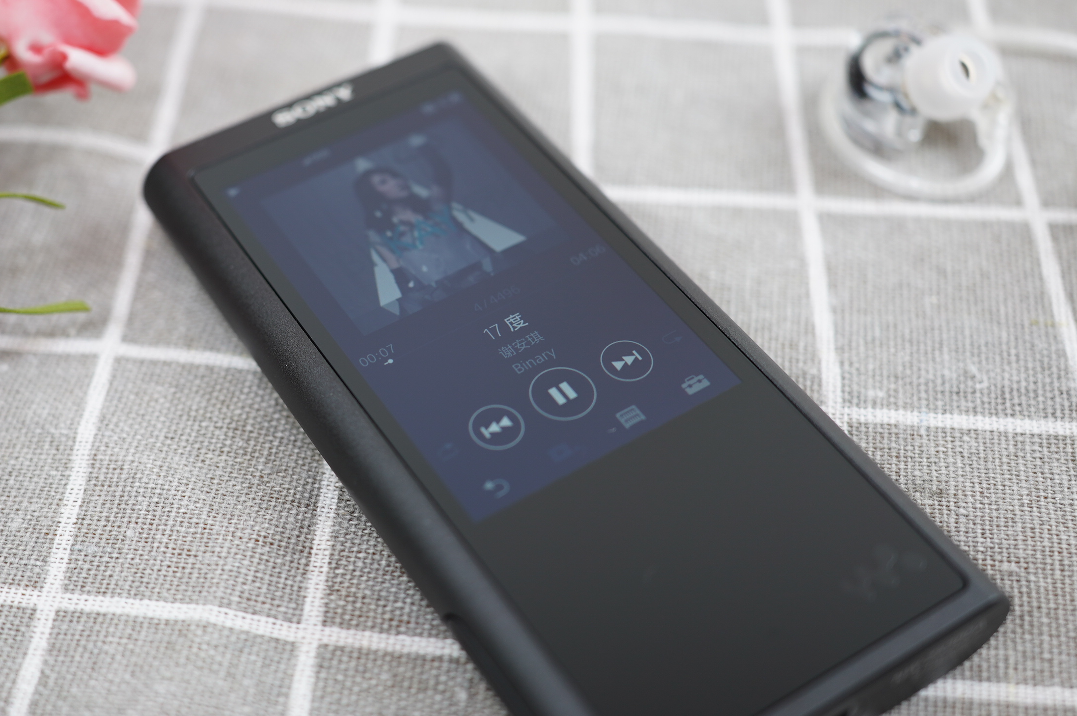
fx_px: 1435
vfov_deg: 28.0
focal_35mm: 48
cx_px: 379
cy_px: 328
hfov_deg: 40.7
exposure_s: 1/40
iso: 200
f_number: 2.8
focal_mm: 35
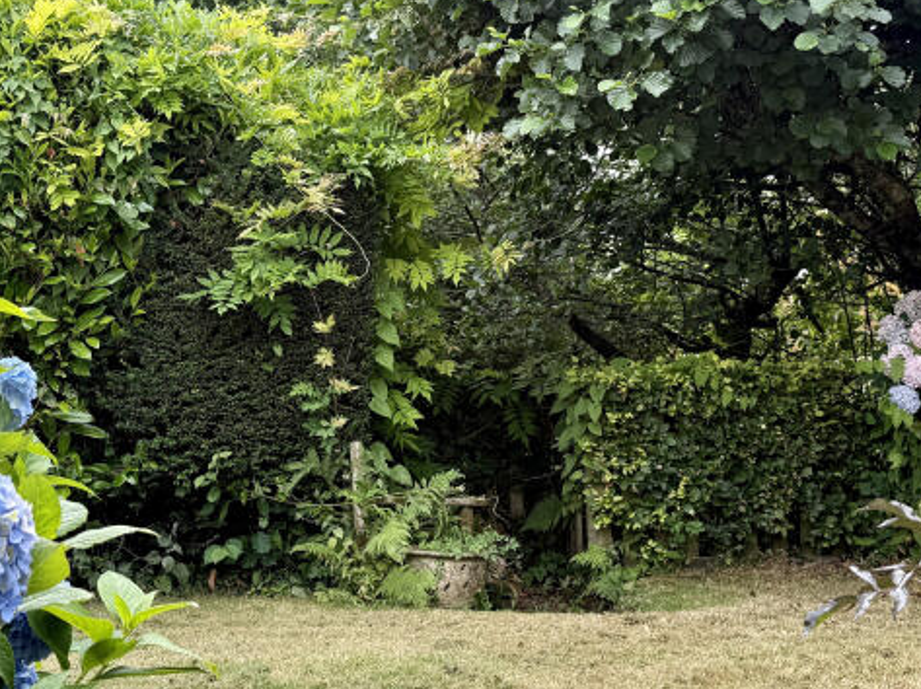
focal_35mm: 52
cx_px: 419
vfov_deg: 27.9
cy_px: 284
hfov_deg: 36.8
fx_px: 1382
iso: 80
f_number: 1.78
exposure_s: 1/524
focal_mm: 6.76
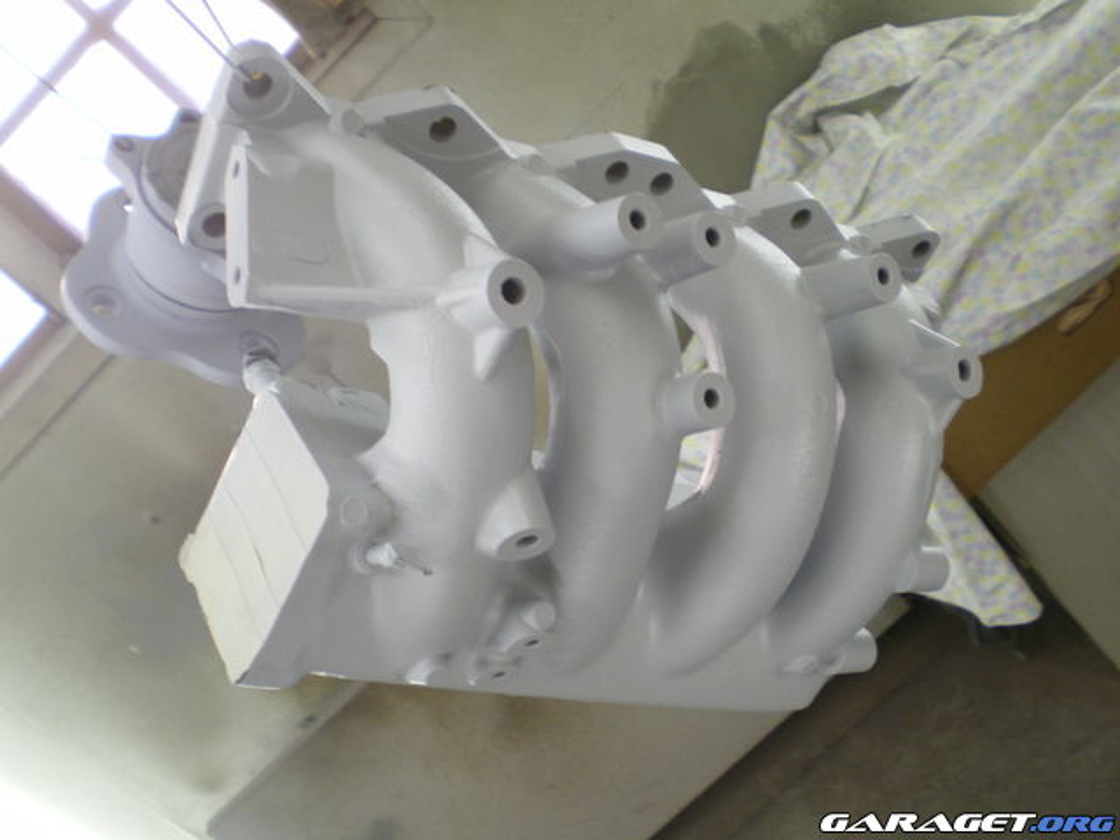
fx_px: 1229
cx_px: 560
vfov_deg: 37.7
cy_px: 420
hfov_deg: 49.0
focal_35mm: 38
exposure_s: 1/30
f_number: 3.1
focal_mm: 6.3
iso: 125
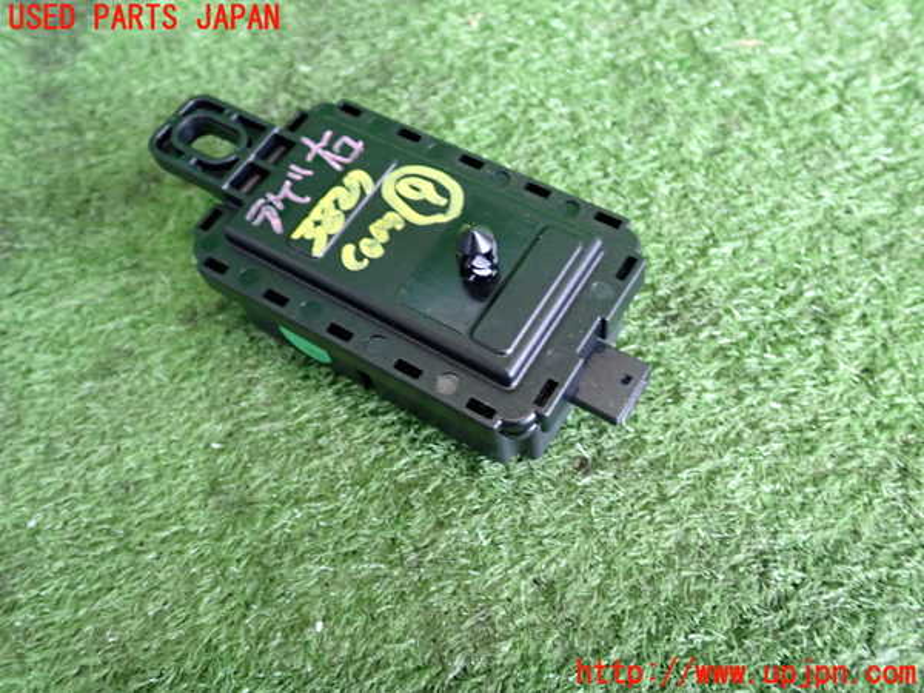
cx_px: 462
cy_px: 346
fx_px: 854
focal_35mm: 32
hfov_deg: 56.8
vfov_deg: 44.2
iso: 640
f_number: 2.4
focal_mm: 5.79
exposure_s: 1/30
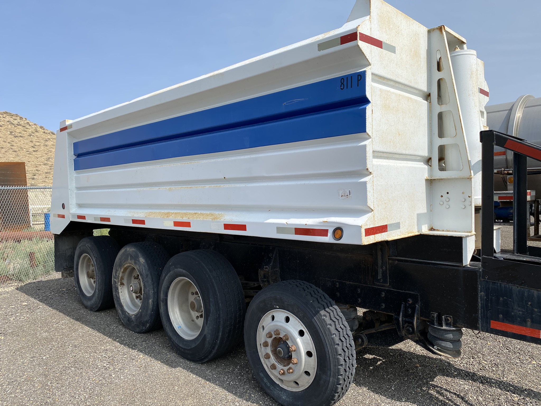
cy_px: 203
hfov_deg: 67.3
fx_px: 406
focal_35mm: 26
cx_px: 270
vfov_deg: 53.1
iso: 32
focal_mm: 4.25
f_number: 1.8
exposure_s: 1/3040
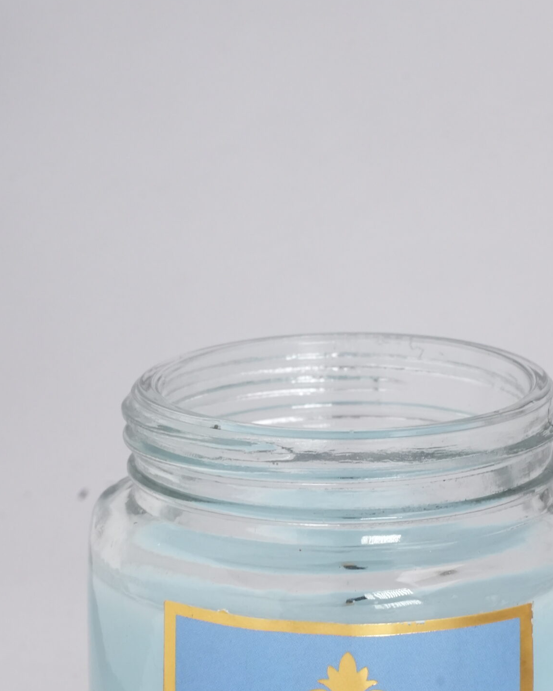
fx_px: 3846
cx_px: 357
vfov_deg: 10.2
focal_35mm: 188
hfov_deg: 8.2
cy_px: 530
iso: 2000
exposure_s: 1/125
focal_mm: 75
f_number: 22
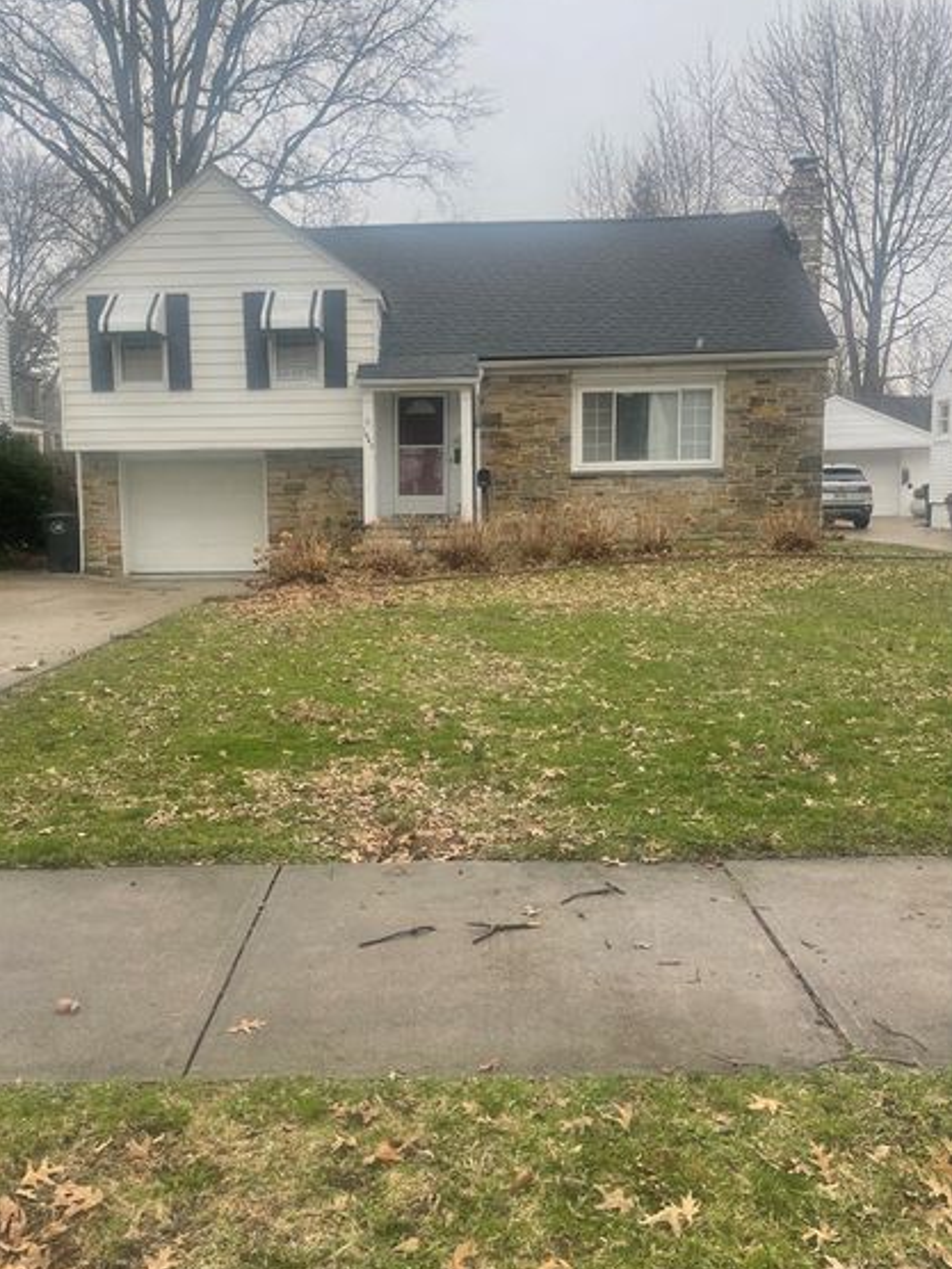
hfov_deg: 46.6
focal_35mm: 30
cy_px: 620
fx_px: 1100
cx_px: 386
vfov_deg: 60.0
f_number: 1.6
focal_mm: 5.1
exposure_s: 1/348
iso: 32
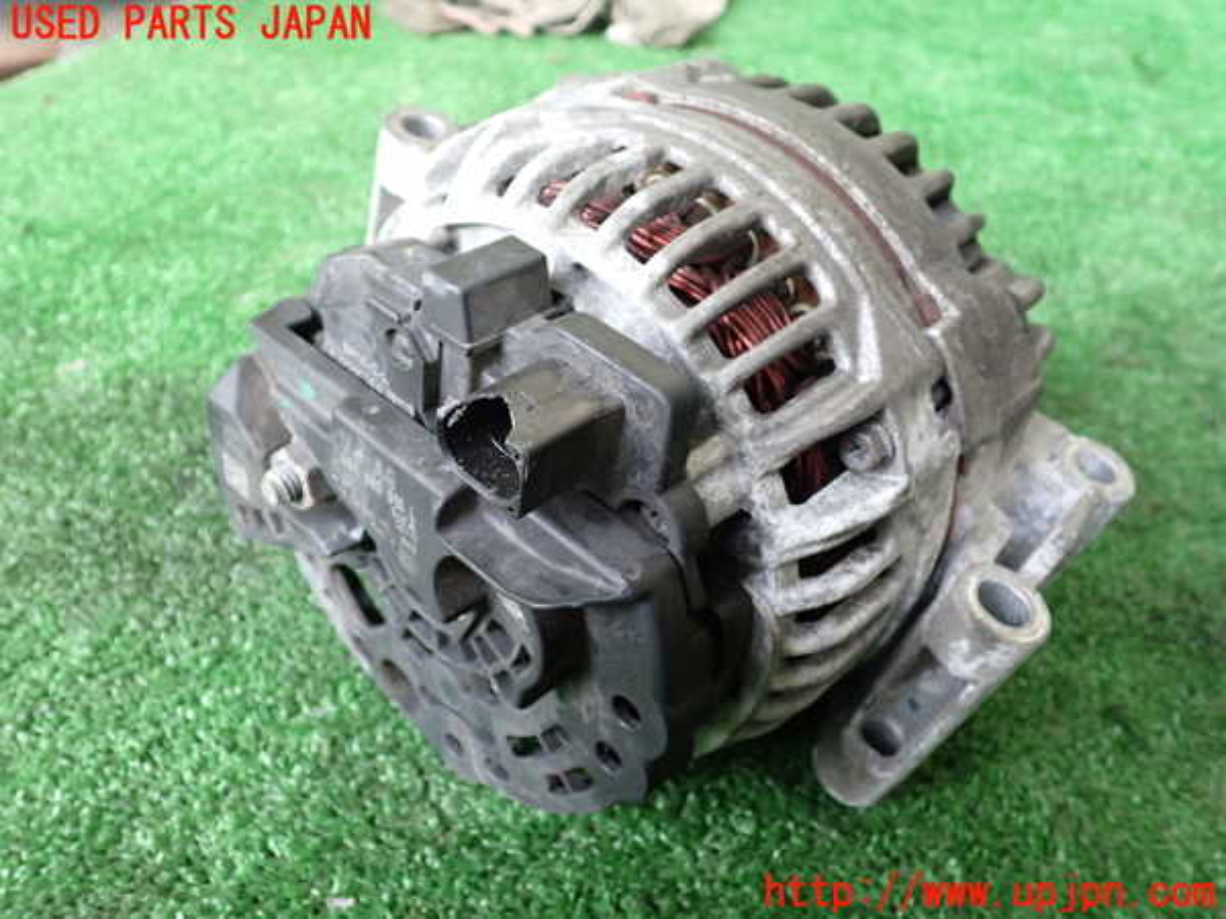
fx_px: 1063
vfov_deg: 46.8
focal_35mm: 30
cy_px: 460
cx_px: 613
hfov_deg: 60.0
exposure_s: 1/30
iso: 500
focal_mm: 5.4
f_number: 2.3
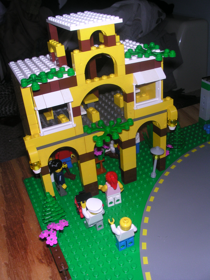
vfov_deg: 50.1
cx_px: 105
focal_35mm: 37
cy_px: 140
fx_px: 299
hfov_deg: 38.7
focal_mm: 5.6
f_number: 4.5
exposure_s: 1/60
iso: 100
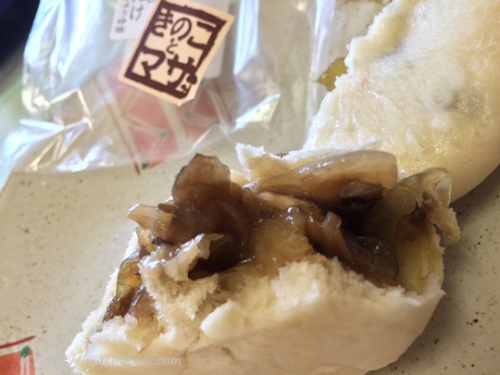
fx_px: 419
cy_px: 188
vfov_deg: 48.2
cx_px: 250
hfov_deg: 61.7
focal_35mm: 29
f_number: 2.2
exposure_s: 1/40
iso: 40
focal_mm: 4.15
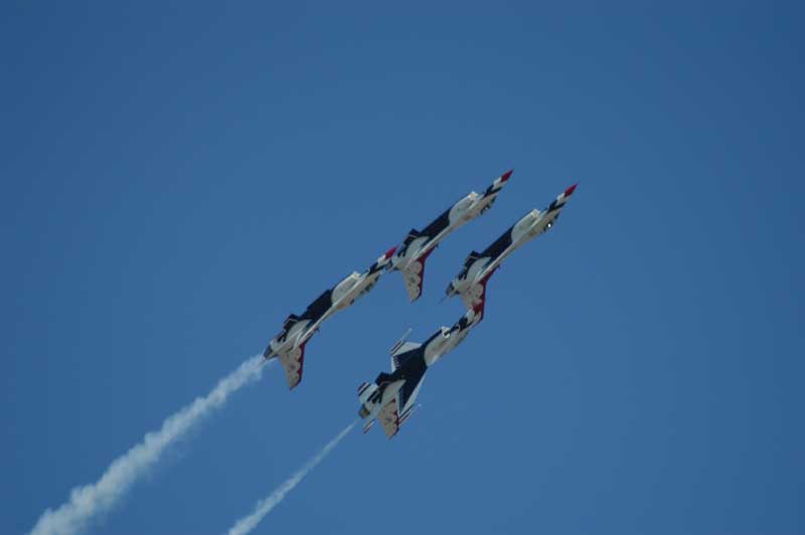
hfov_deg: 4.6
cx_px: 402
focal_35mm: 450
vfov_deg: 3.0
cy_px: 268
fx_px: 10054
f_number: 5.6
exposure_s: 1/1000
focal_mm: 300
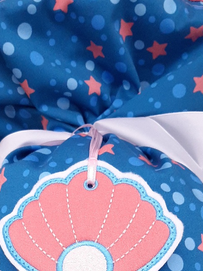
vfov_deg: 26.9
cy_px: 311
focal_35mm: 65
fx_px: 508
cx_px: 77
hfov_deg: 22.5
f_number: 1.7
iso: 200
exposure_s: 1/357
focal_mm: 3.93
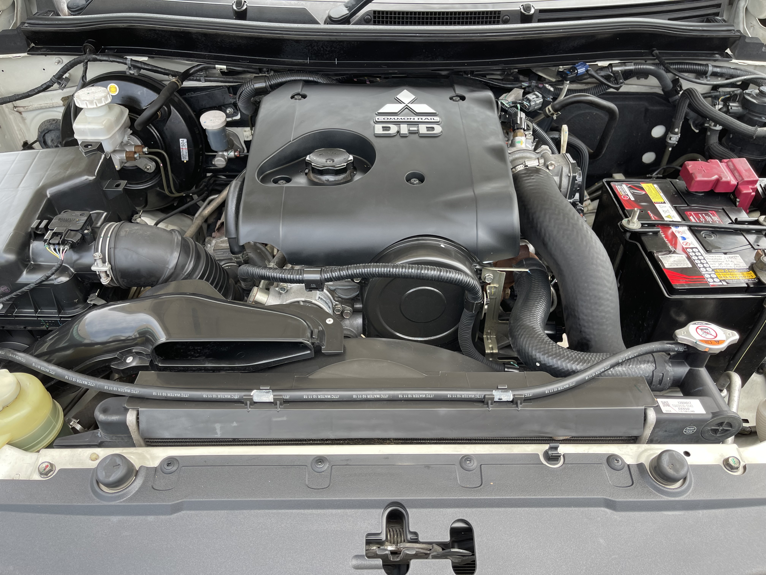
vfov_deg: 53.1
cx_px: 383
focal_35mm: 26
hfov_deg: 67.3
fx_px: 575
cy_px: 288
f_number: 1.6
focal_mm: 5.1
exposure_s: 1/248
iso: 32
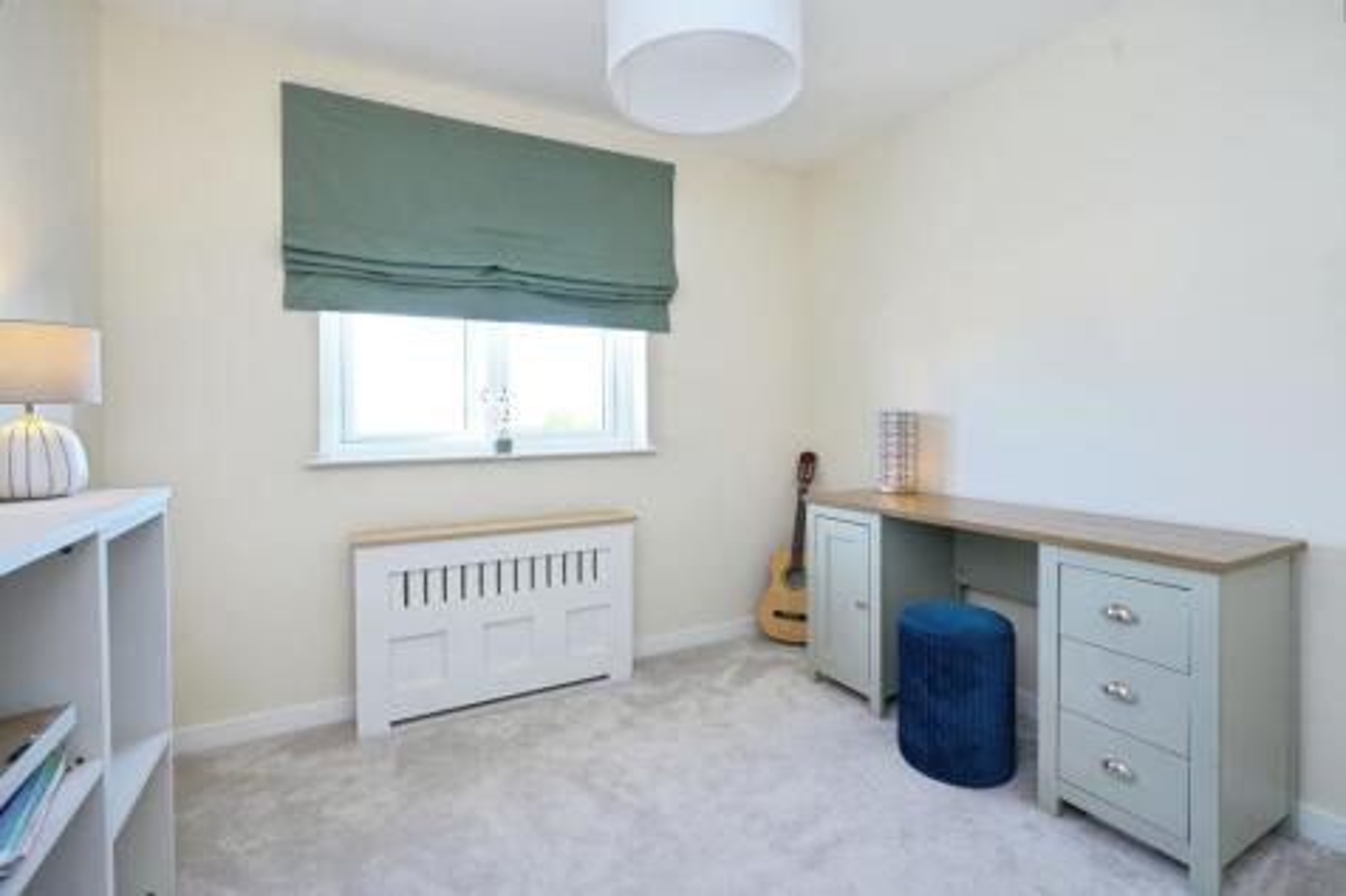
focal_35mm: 16
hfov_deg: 96.8
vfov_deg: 73.7
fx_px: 598
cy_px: 448
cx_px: 673
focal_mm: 16
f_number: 7.1
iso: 200
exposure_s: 1/13
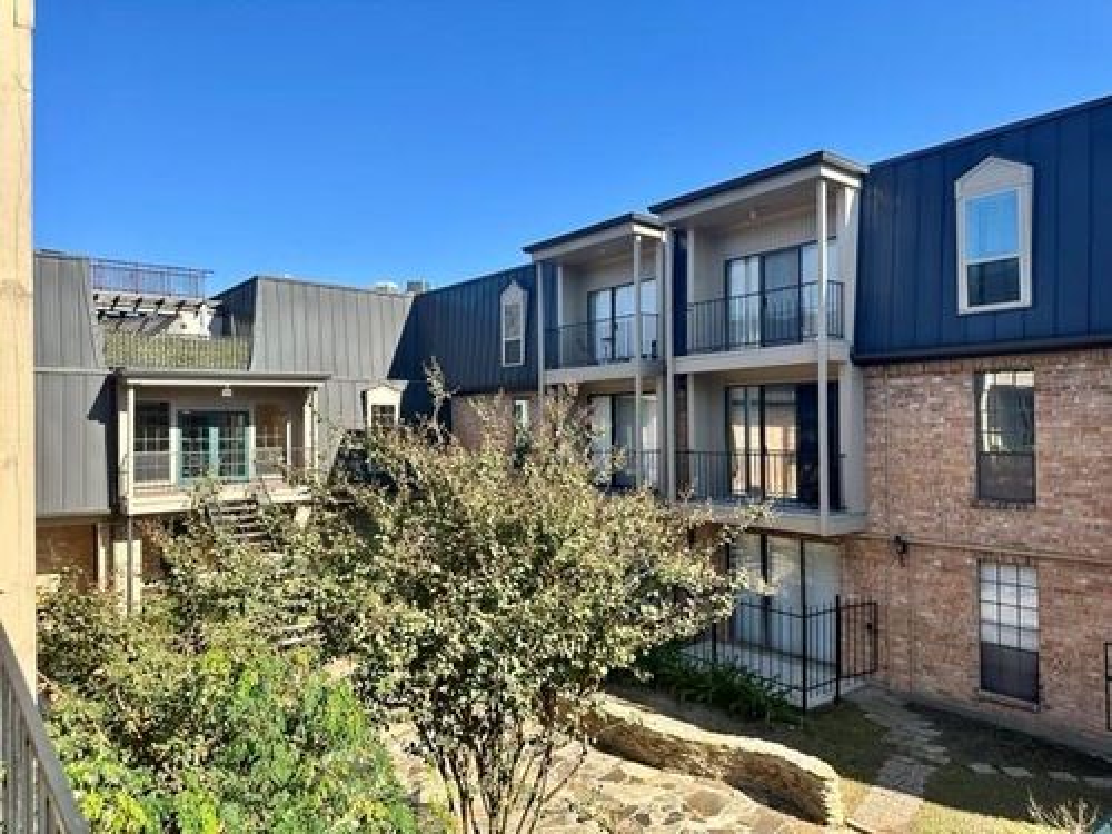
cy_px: 417
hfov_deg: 71.6
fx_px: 771
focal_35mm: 24
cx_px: 556
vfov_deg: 56.8
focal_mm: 6.86
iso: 80
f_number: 1.78
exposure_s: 1/2299
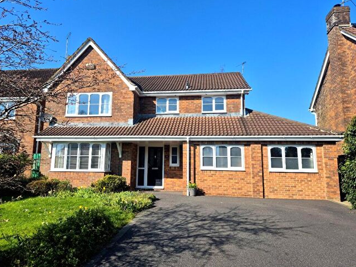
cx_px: 169
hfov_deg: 69.3
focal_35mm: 25
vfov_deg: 54.9
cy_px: 128
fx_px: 257
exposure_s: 1/1584
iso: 25
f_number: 1.8
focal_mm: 5.4
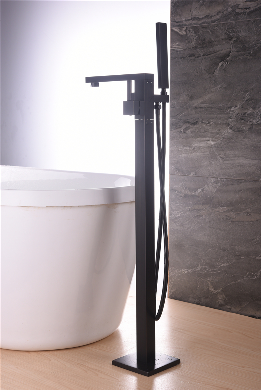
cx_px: 130
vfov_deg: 33.4
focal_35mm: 60
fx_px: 652
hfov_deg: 22.6
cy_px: 195
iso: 64
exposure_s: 1/160
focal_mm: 60
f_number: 9
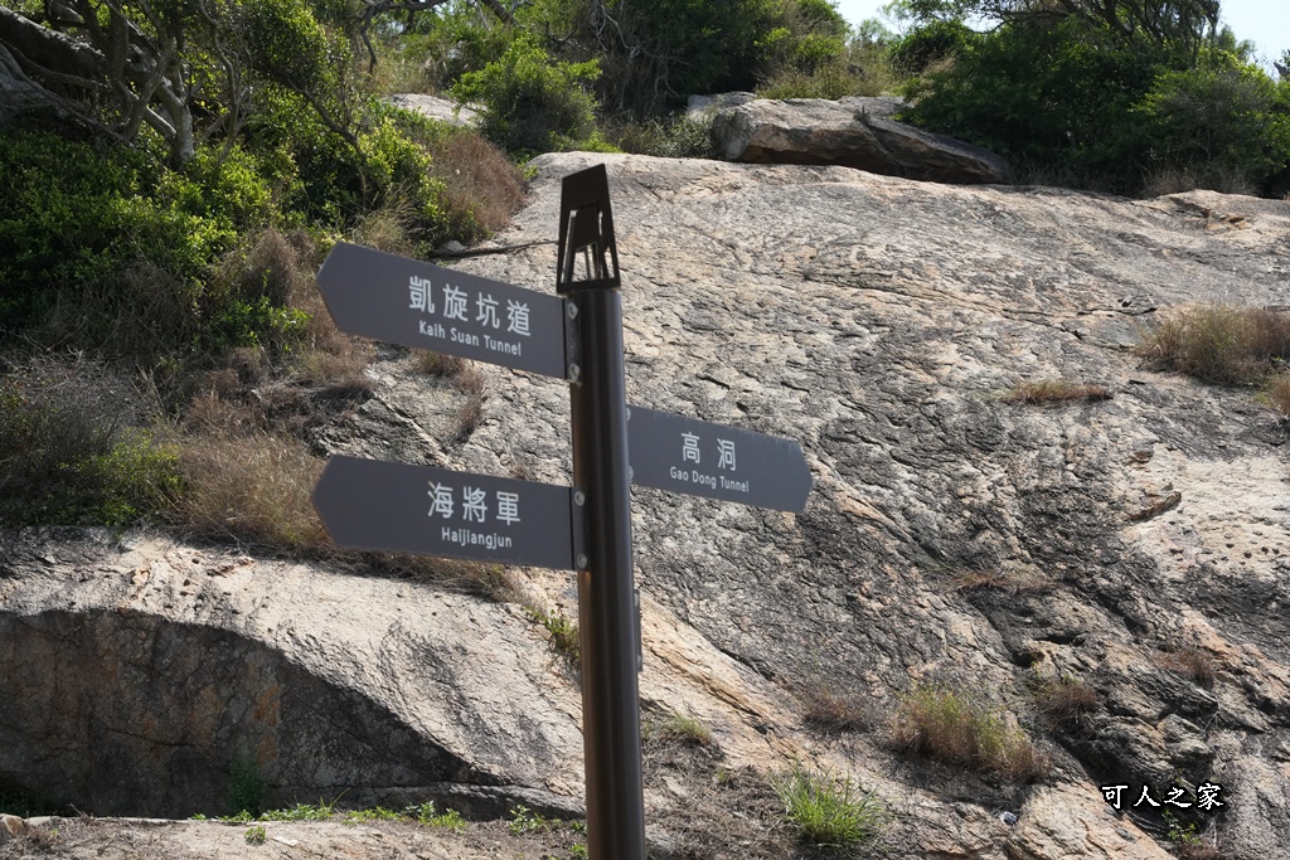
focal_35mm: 64
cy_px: 430
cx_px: 645
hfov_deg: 31.6
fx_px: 2283
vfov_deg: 21.3
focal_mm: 63.7
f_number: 10
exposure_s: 1/3200
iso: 3200
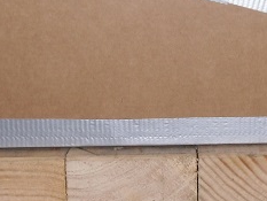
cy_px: 101
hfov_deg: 19.0
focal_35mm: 103
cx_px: 179
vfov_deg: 14.4
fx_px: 795
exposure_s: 1/60
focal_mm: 5.36
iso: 64
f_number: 3.5
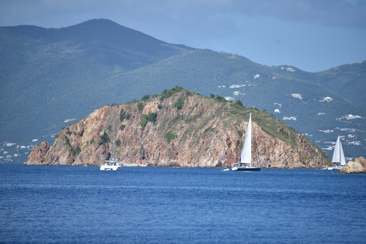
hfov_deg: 6.9
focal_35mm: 300
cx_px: 183
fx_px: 3050
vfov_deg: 4.6
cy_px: 122
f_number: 6.3
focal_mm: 300
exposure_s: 1/640
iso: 100
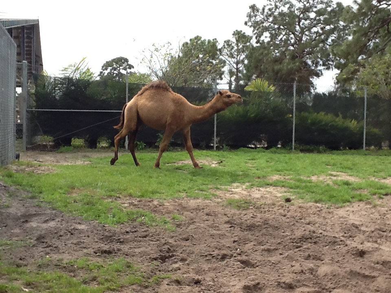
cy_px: 146
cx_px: 196
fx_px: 361
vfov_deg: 44.2
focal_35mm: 32
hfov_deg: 56.8
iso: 64
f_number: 2.4
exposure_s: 1/787
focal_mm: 2.03
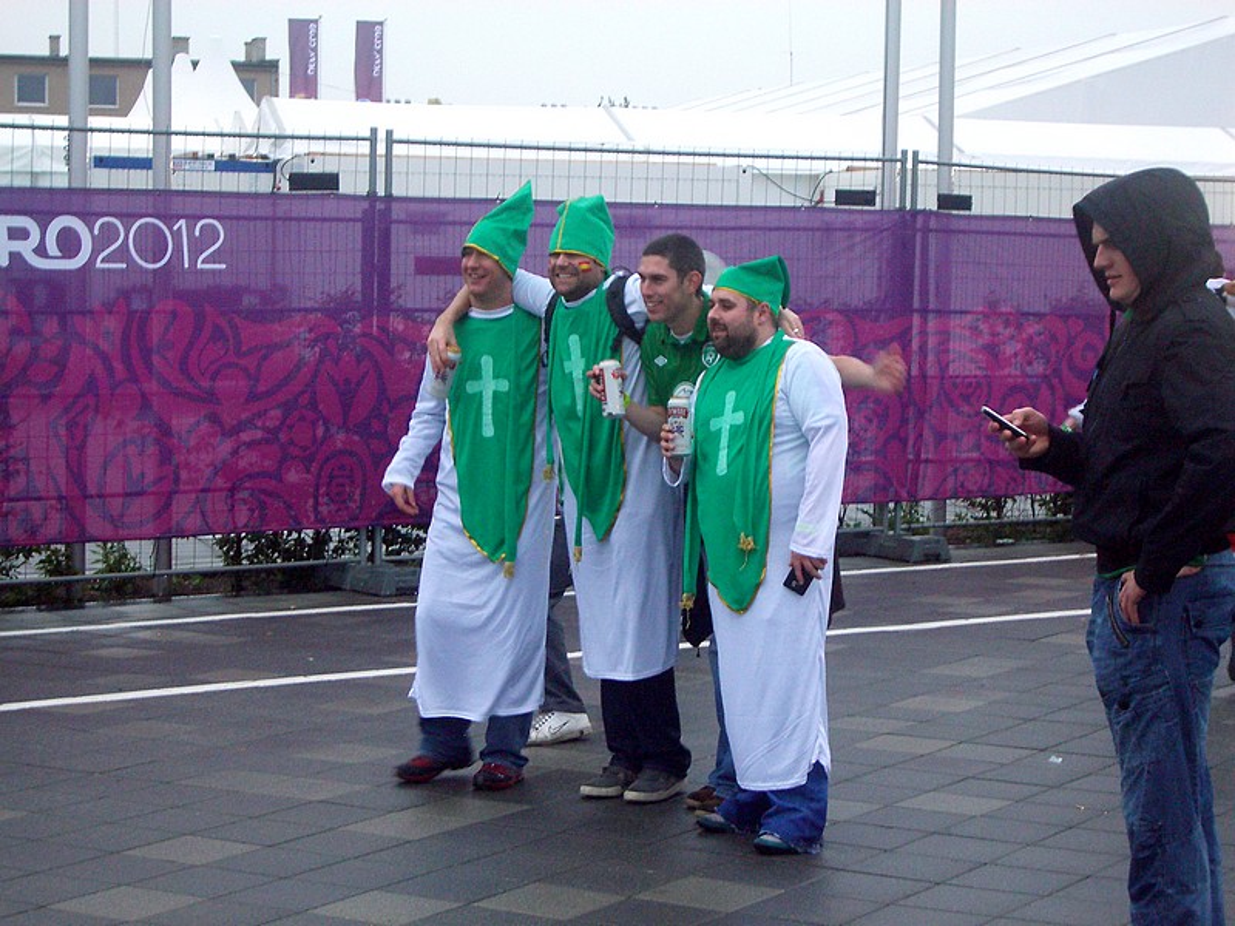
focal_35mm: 74
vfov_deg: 19.9
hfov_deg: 26.3
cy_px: 463
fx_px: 2640
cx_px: 618
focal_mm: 12.2
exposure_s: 1/25
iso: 200
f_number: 3.9
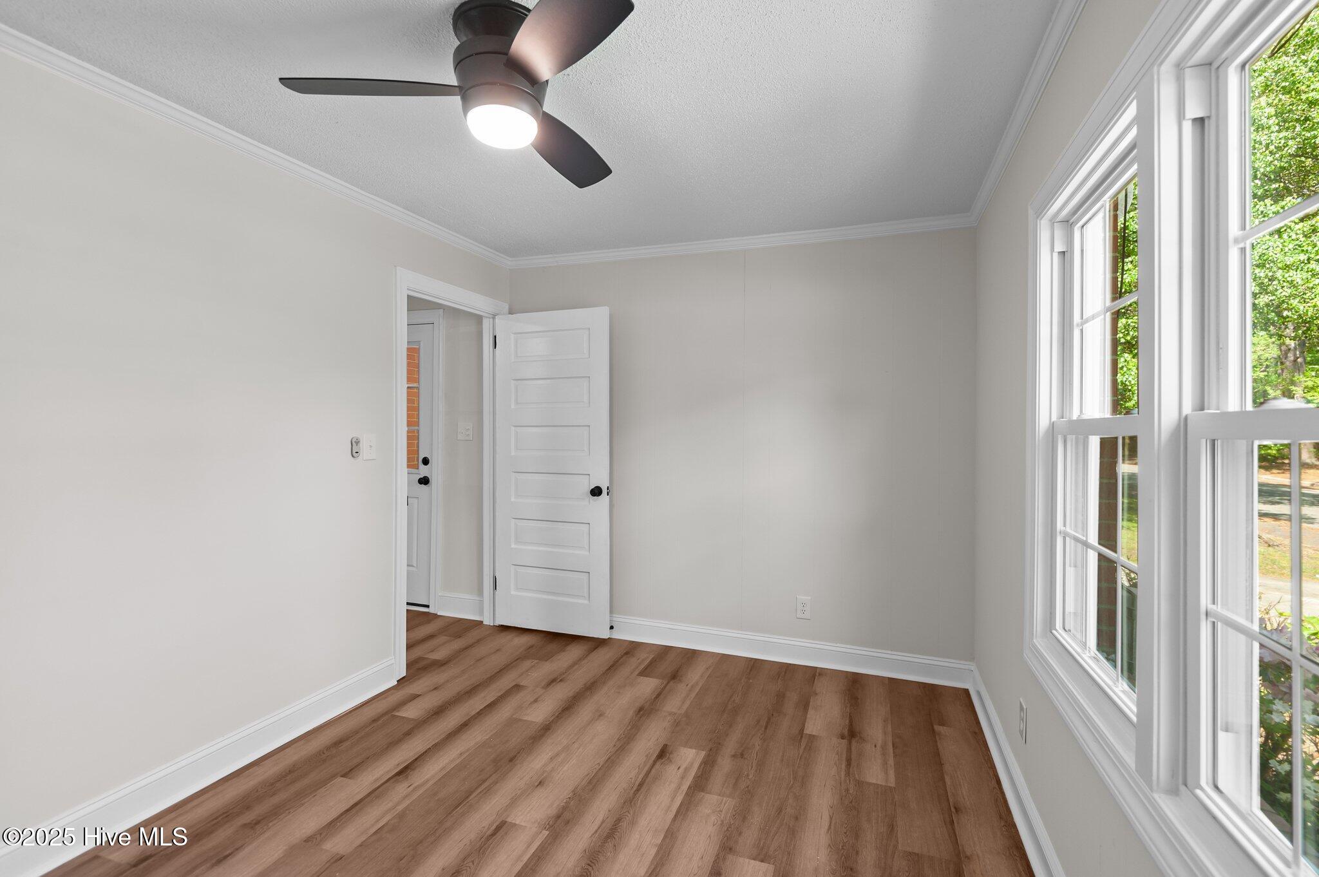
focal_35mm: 16
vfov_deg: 73.7
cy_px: 438
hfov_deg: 96.8
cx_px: 660
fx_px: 586
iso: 400
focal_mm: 16
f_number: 4
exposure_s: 1/30
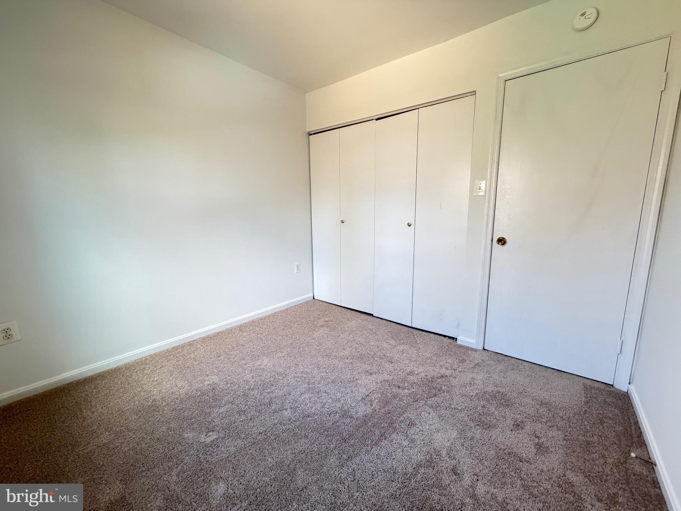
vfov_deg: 85.7
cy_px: 256
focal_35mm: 14
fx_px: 275
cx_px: 340
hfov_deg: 102.1
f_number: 2.2
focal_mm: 2.22
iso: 400
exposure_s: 1/60
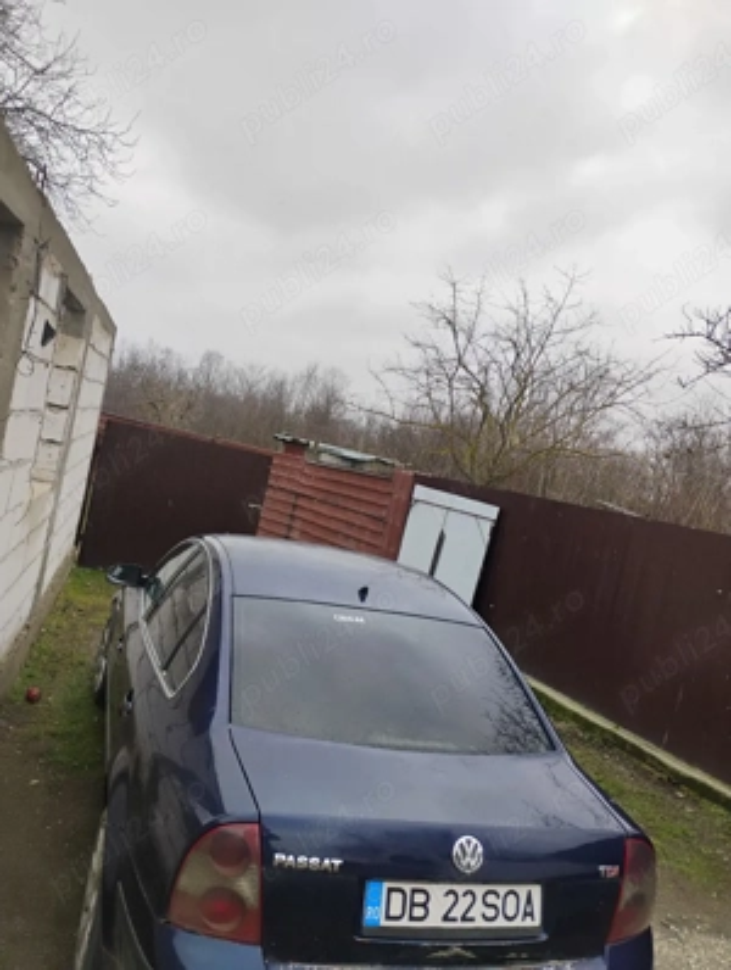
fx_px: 786
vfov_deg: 63.4
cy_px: 485
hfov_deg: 49.9
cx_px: 366
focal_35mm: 28
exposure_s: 1/208
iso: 100
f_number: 1.8
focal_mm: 4.26
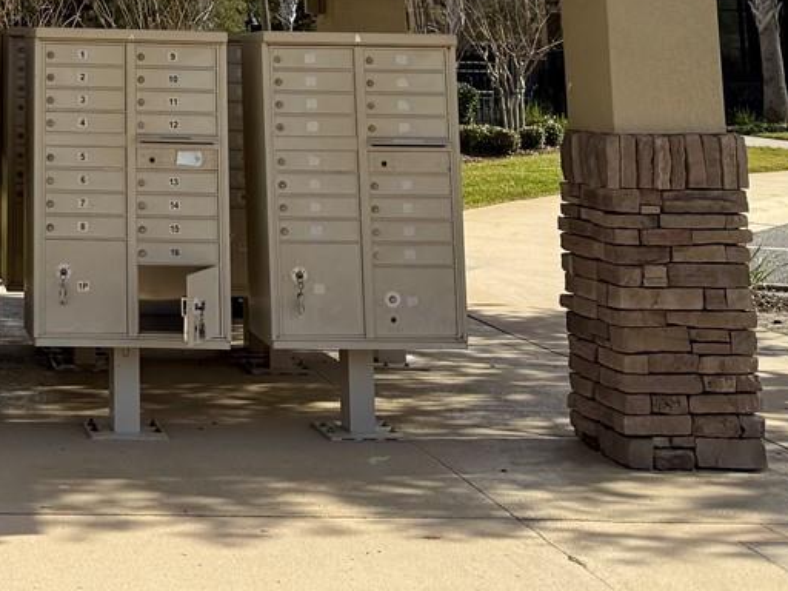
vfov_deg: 18.0
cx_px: -77
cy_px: -234
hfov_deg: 24.3
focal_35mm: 75
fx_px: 1707
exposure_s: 1/5319
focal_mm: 6.76
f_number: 1.78
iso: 100
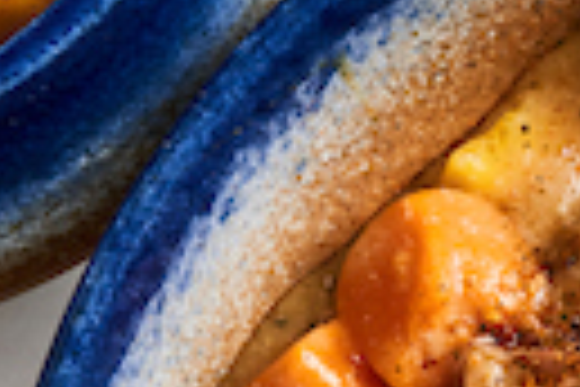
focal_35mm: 232
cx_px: 859
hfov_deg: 8.7
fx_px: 3737
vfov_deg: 5.9
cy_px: 490
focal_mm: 50
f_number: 11
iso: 200
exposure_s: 1/125
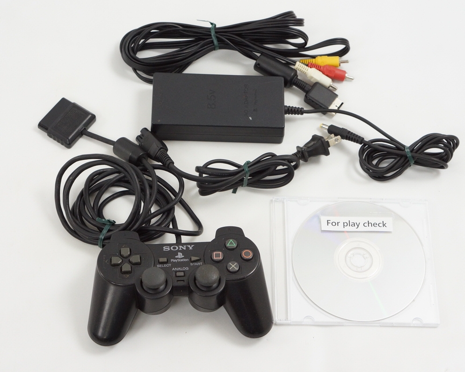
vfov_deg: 18.1
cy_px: 186
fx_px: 1170
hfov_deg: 22.5
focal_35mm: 85
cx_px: 266
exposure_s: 1/80
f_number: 7.1
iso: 1000
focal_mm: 50
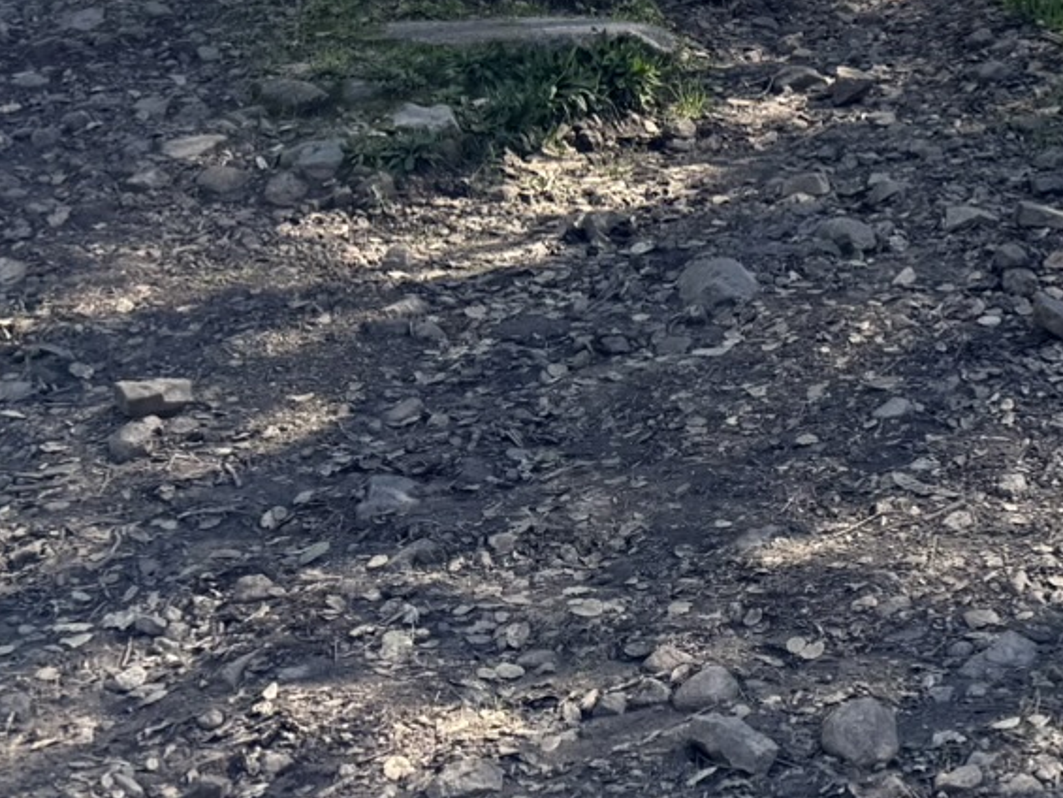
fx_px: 2672
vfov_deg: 16.3
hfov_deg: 19.8
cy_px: -177
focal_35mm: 87
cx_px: 1545
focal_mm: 6.76
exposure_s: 1/580
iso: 80
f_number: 1.78
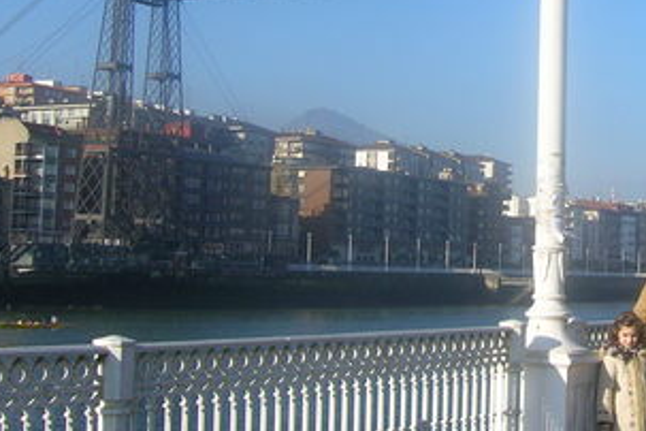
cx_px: 648
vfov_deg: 17.6
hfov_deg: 25.0
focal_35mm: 77
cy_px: 124
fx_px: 1382
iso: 50
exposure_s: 1/364
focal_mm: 5.8
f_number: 4.9
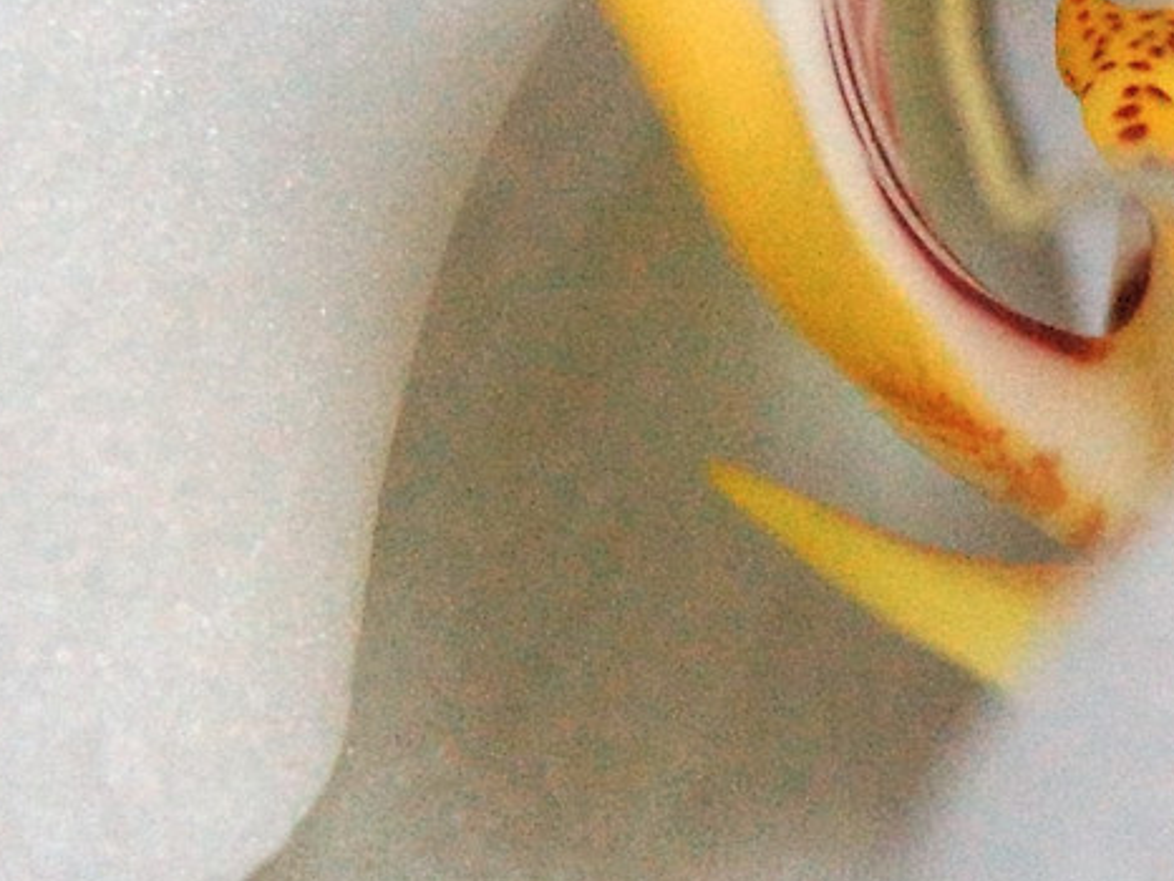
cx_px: 1252
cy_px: 125
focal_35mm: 371
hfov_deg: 5.3
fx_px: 12589
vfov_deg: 4.0
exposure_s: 1/320
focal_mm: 50
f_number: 5
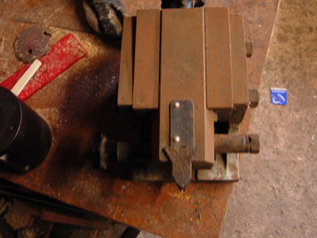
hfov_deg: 49.0
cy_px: 113
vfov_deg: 37.7
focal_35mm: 38
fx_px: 348
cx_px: 166
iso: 173
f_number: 2.7
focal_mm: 7.5
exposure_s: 1/4
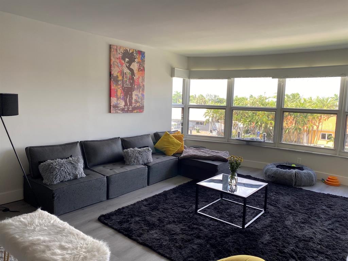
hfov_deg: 67.3
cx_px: 174
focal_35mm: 26
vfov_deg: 53.1
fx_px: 261
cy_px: 130
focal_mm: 4.25
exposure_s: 1/121
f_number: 1.8
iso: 50
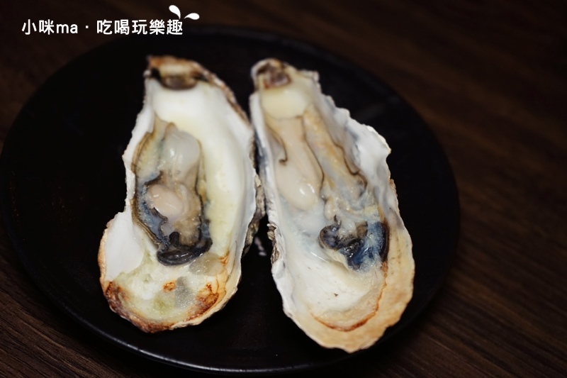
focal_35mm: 57
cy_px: 189
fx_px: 898
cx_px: 284
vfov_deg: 23.8
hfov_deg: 35.1
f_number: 5
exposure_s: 1/60
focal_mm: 57
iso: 1250
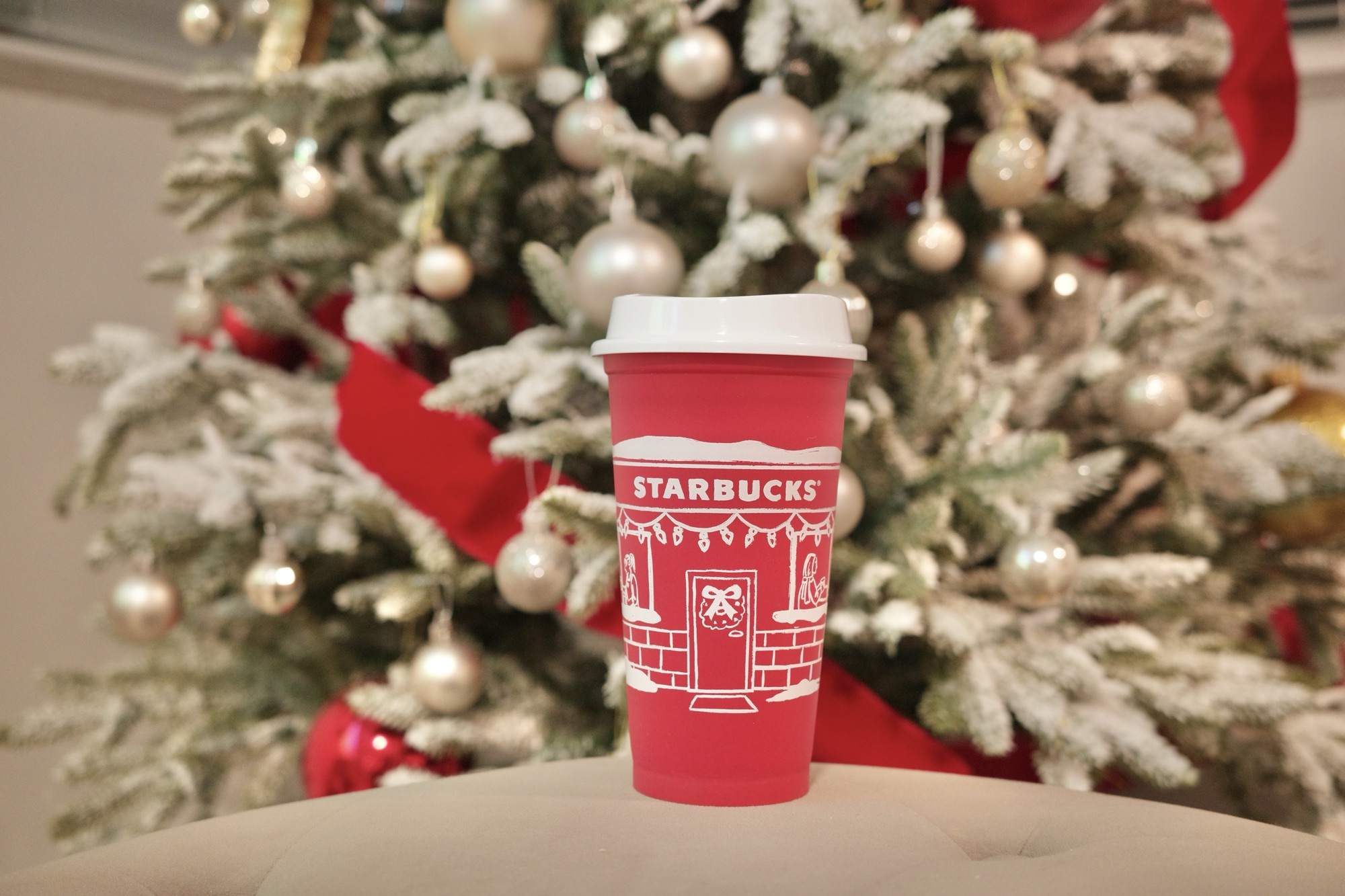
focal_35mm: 40
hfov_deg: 48.5
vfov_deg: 33.4
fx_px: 1494
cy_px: 448
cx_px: 672
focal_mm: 26
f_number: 2.8
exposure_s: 1/25
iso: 500
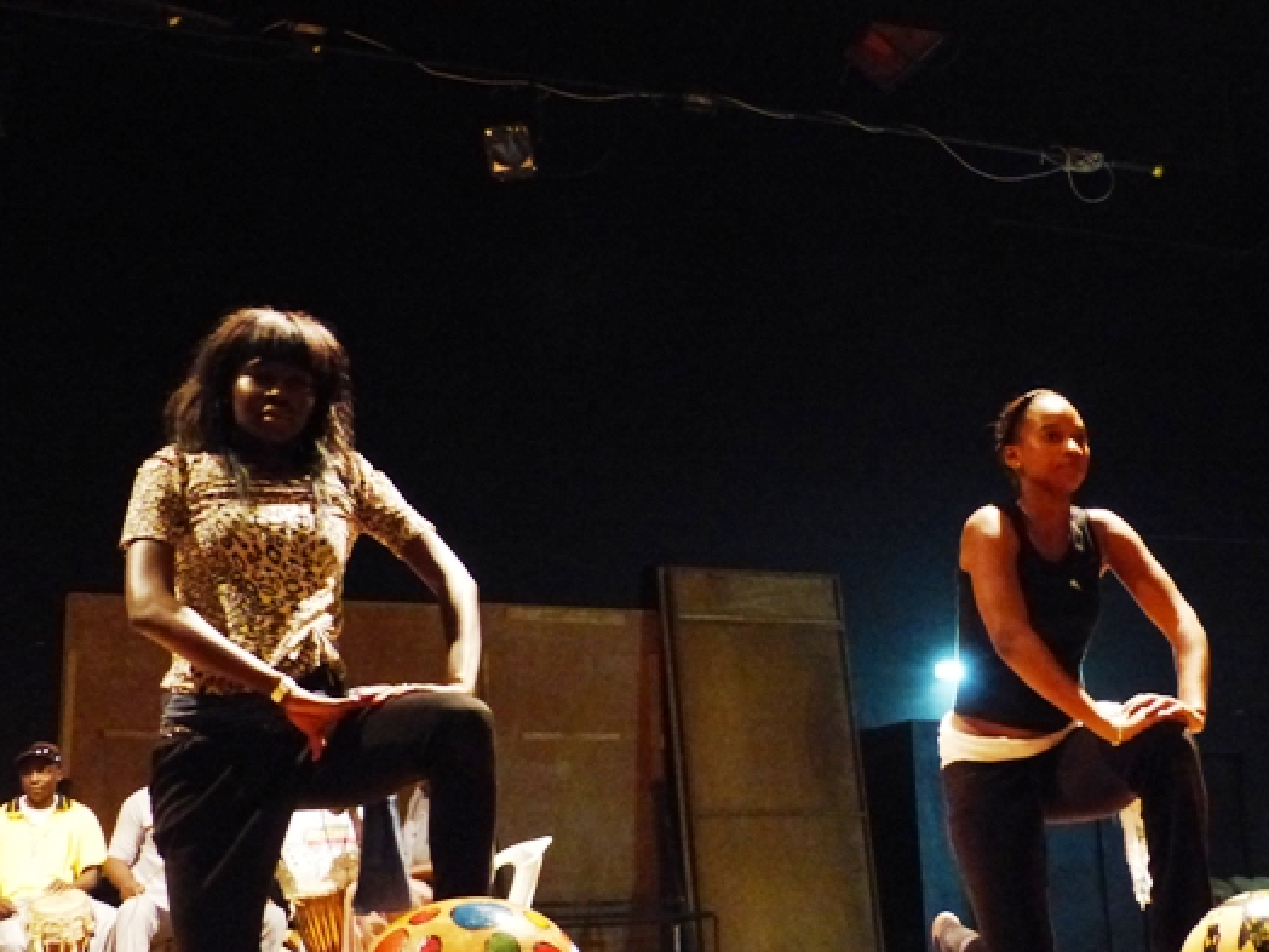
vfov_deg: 26.6
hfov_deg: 34.8
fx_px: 2016
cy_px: 458
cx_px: 770
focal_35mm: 55
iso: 1600
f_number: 2.8
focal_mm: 8.1
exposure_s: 1/15
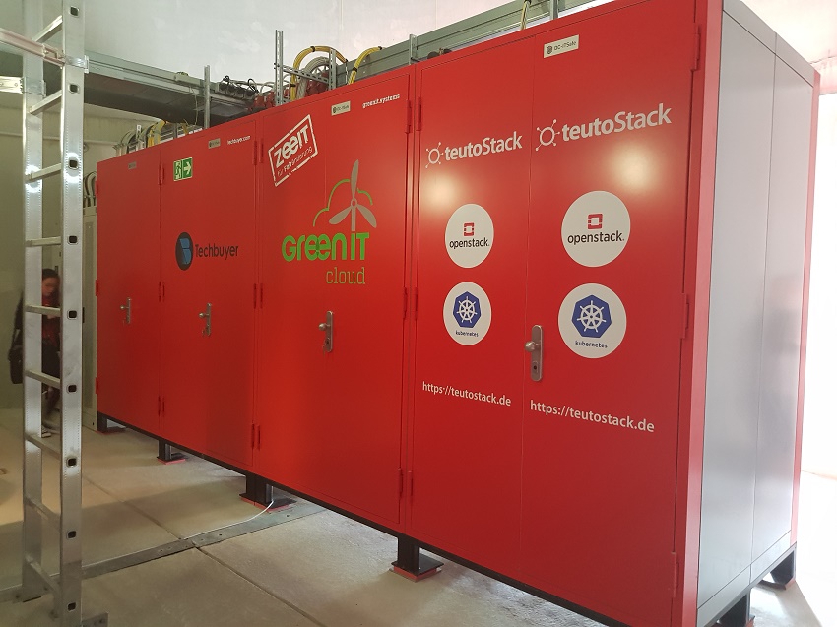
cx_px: 418
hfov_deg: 67.3
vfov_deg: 53.0
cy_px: 314
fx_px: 628
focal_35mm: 26
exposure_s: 1/14
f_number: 1.7
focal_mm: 4.3
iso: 200
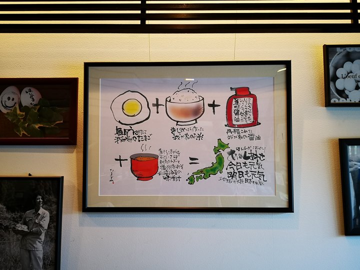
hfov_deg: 52.6
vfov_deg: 40.7
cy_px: 135
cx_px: 180
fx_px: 364
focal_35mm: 35
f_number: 1.8
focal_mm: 3.95
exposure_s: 1/60
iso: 100
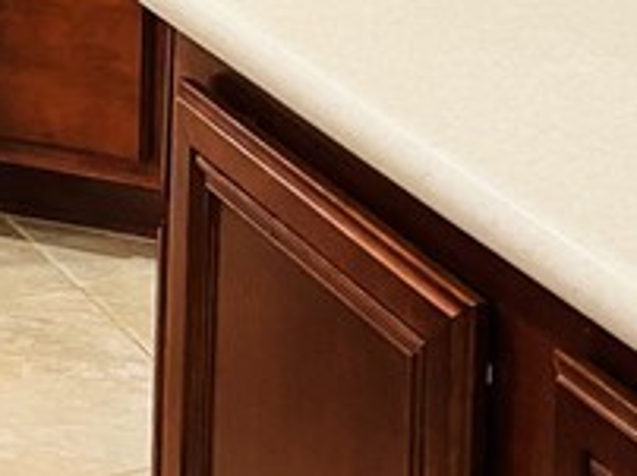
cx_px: 35
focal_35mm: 132
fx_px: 2426
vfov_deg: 10.1
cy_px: -580
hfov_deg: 14.8
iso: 160
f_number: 1.6
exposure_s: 1/60
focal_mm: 5.1
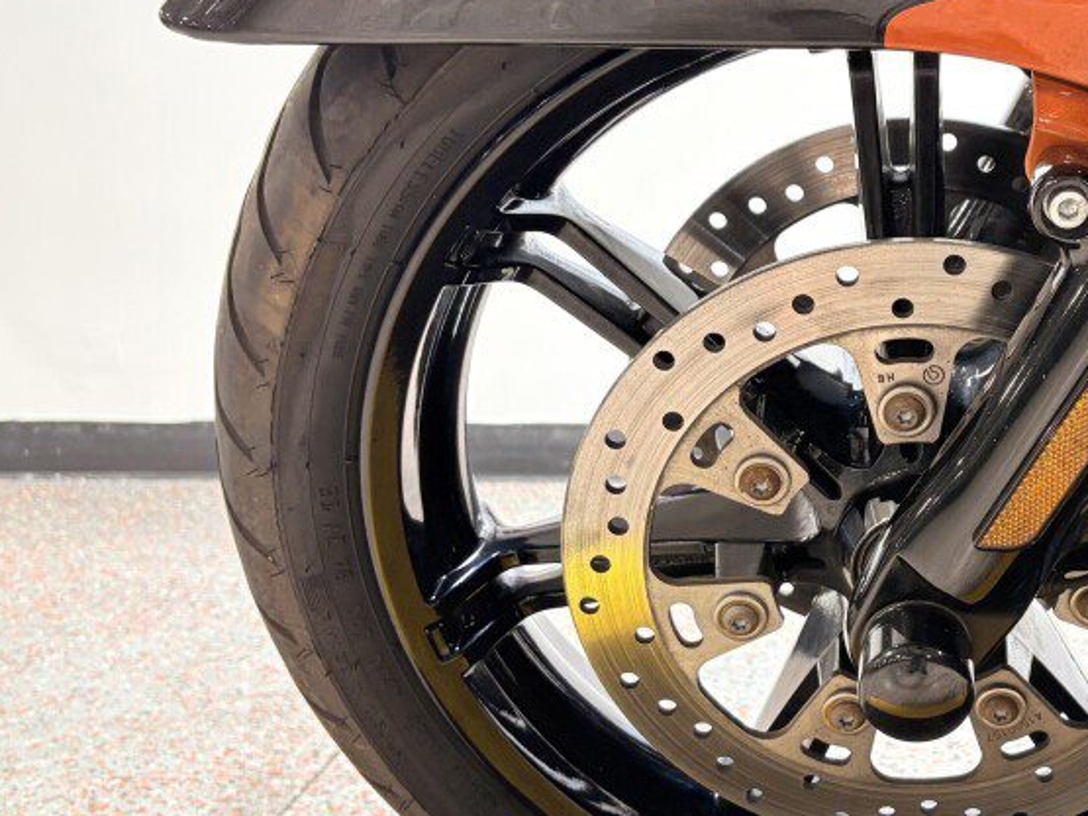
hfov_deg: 36.4
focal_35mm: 50
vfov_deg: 29.1
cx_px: 922
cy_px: 386
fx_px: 1571
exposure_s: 1/60
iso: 100
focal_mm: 5.96
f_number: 1.6
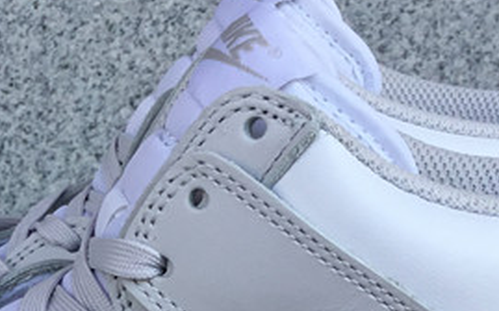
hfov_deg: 18.7
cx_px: 76
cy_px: 390
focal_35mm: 110
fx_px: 1496
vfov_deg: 11.6
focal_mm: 3.3
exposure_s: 1/582
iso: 25
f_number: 2.4
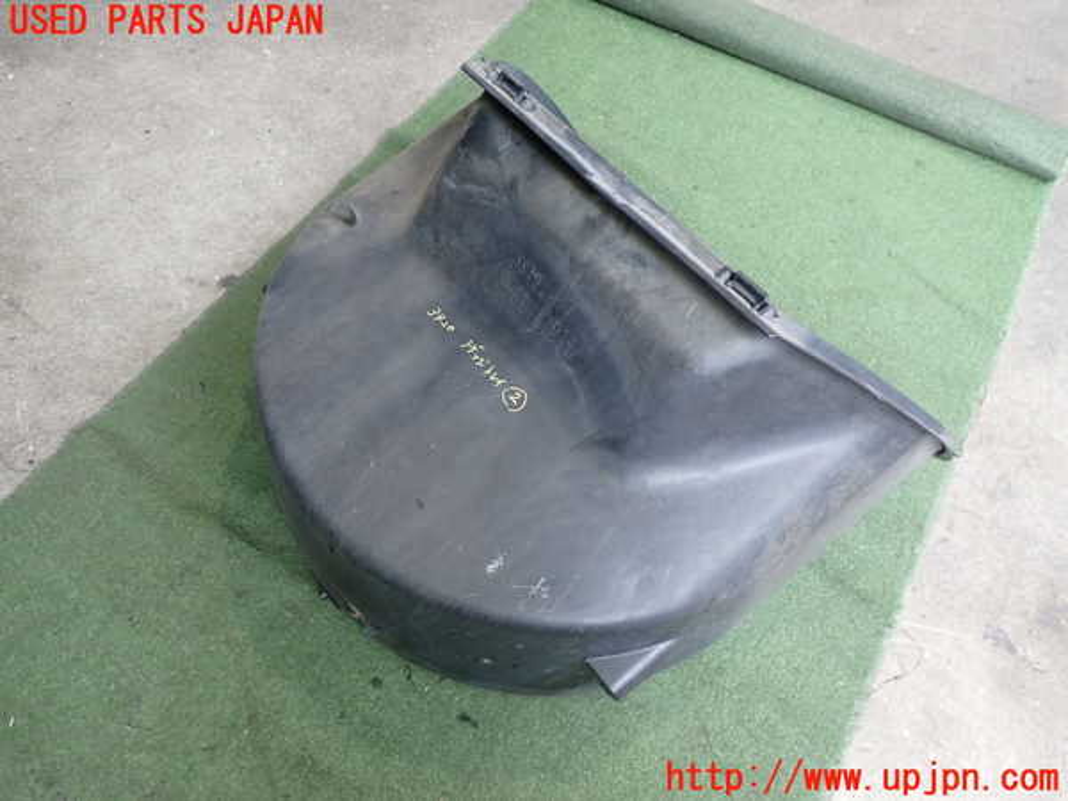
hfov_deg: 60.0
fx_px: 926
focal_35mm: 30
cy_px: 400
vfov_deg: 46.8
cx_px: 534
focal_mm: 5.4
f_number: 2.3
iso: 200
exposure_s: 1/50
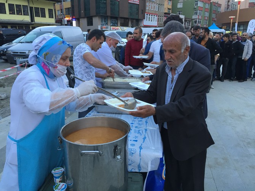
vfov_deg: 48.2
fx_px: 214
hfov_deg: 61.7
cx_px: 128
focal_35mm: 29
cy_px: 96
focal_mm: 4.15
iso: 50
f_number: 2.2
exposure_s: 1/33
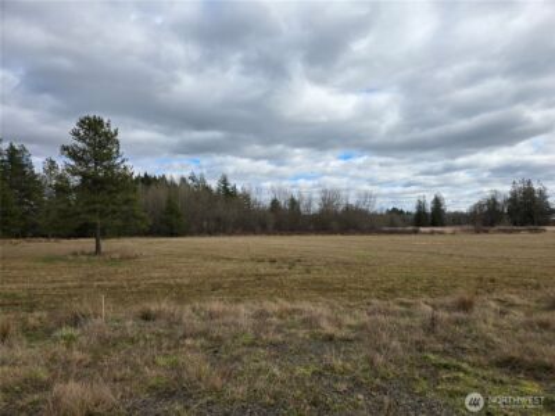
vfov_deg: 58.9
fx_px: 369
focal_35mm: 23
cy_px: 208
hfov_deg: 73.9
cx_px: 278
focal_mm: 5.4
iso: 25
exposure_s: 1/1654
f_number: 1.8
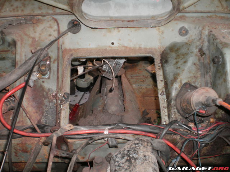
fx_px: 239
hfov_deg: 51.4
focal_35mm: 36
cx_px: 115
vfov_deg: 39.7
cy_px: 86
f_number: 3.1
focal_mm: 6.3
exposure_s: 1/30
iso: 125
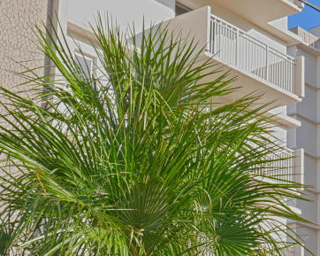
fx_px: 1098
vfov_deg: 13.1
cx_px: 373
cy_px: 271
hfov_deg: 16.0
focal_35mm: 116
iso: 200
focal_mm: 21
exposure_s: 1/320
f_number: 8
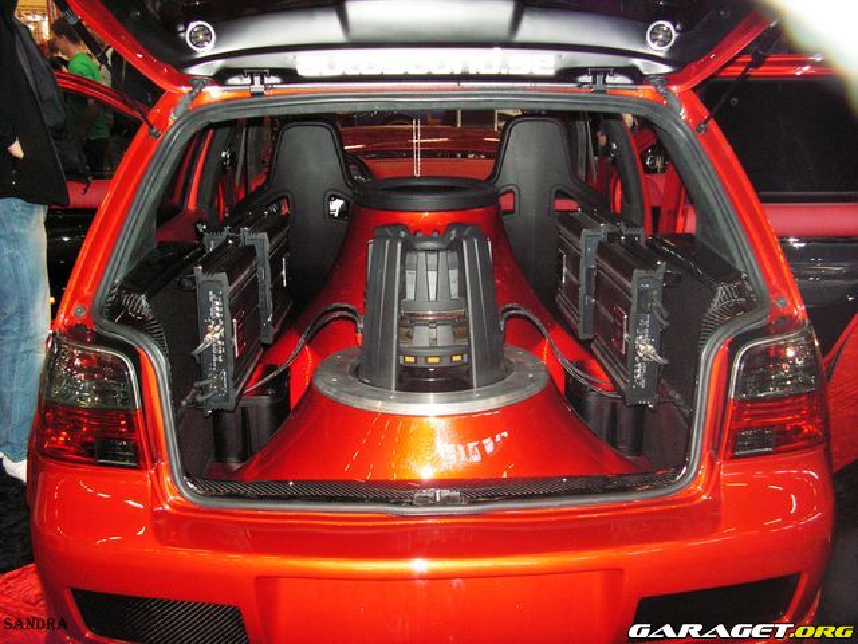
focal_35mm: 38
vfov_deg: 37.7
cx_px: 429
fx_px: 942
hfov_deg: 49.0
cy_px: 322
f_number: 3.2
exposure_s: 1/40
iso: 160
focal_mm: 6.4
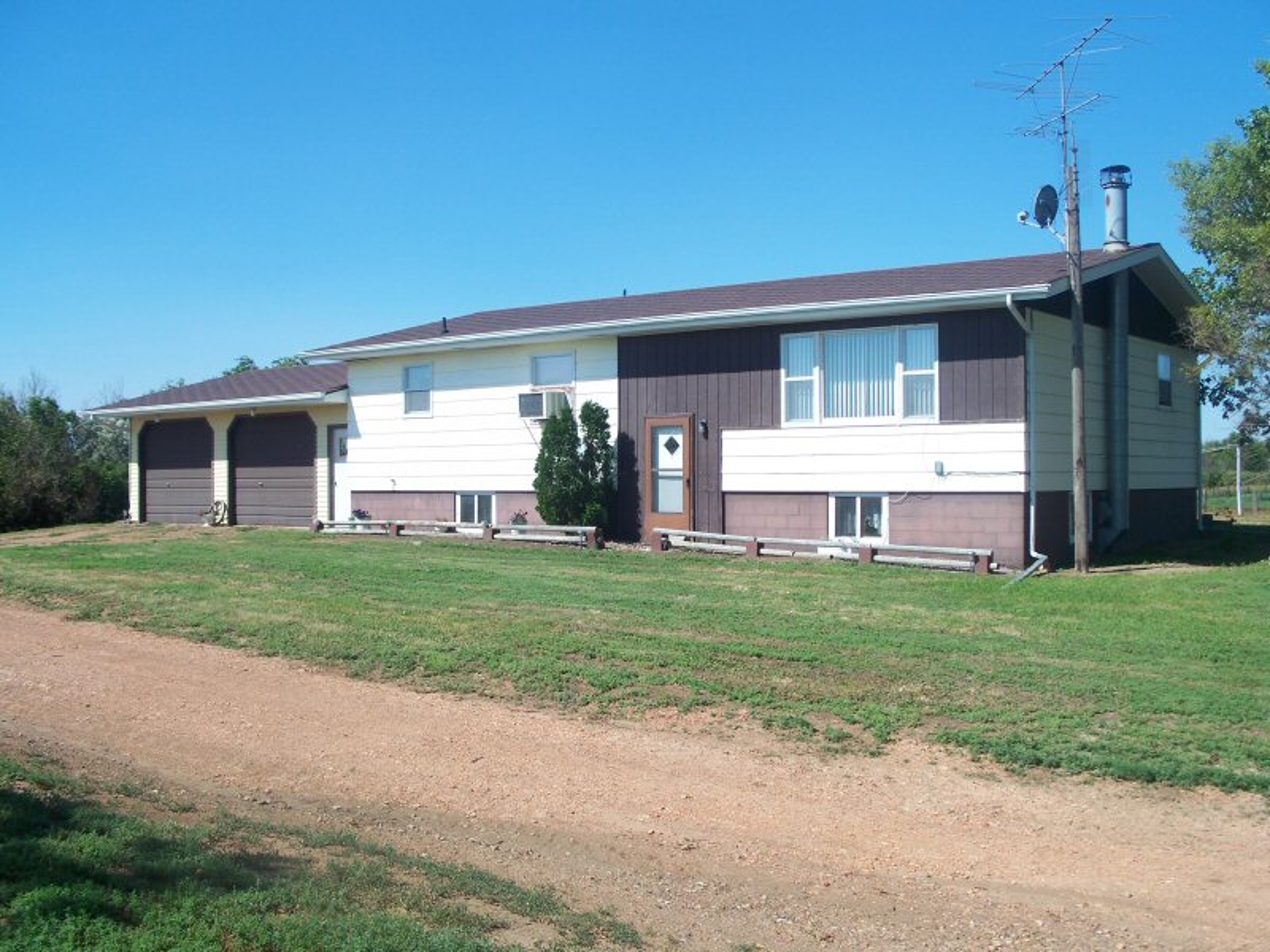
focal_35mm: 37
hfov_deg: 50.1
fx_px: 1357
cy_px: 476
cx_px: 635
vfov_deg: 38.7
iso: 64
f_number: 4
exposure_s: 1/400
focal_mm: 7.8
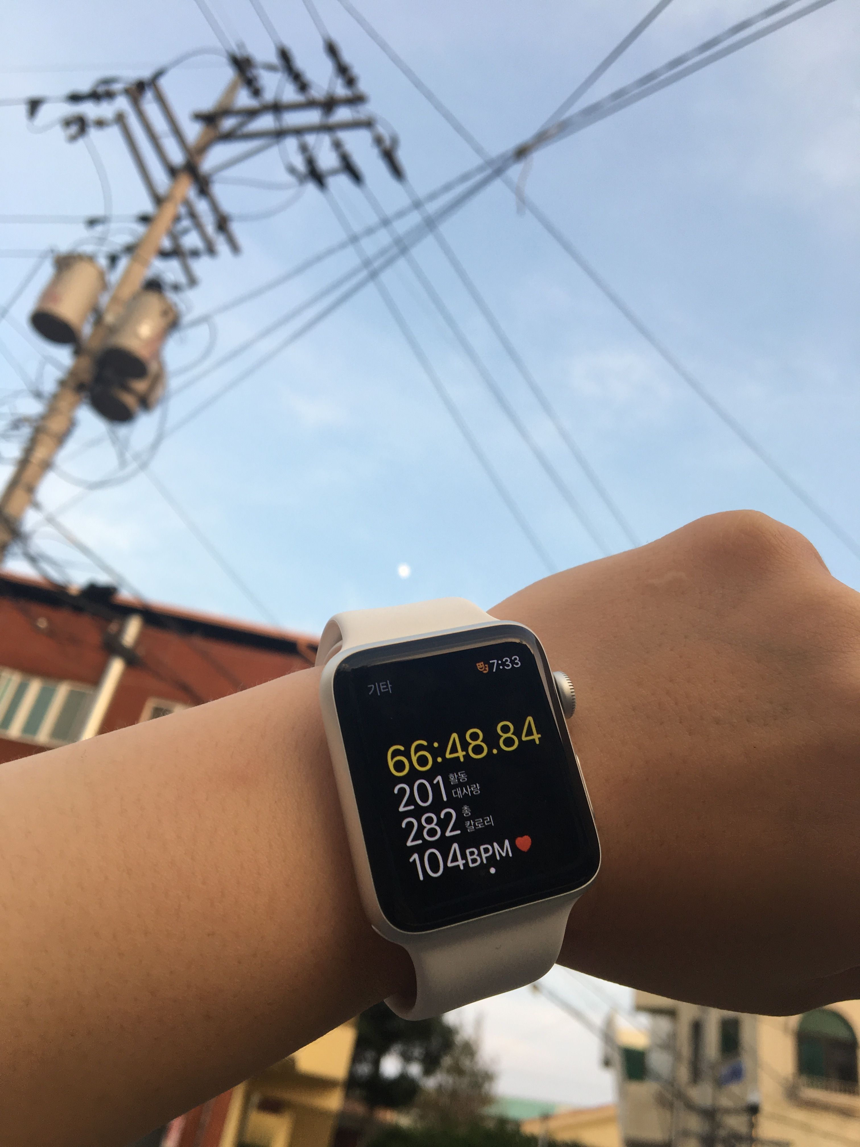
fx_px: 961
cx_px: 430
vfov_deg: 61.7
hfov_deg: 48.2
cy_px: 574
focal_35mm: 29
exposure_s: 1/120
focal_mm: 4.15
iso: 32
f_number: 2.2
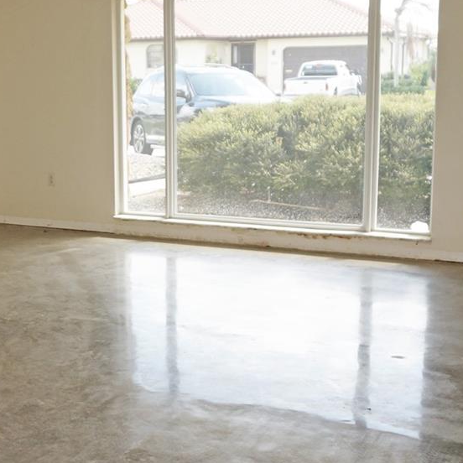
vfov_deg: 29.1
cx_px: 123
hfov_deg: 28.7
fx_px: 893
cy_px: 241
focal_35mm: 59
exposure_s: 1/160
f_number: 4
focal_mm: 16
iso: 125
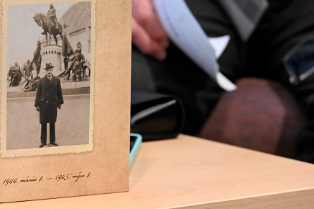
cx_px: 42
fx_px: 1994
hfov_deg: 9.0
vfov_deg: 6.0
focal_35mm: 229
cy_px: 57
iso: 6400
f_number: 6.3
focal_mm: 125
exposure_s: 1/125
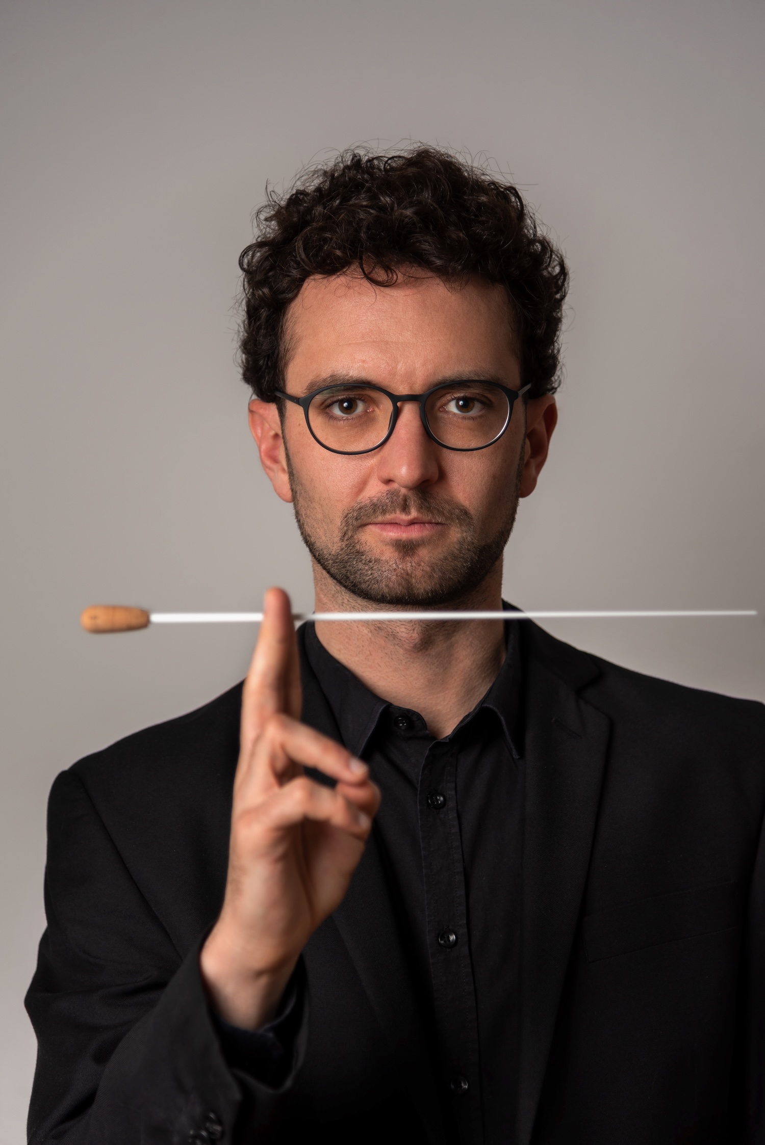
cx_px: 382
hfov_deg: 14.4
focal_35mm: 95
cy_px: 572
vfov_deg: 21.5
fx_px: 3025
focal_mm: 95
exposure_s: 1/160
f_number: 4
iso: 100
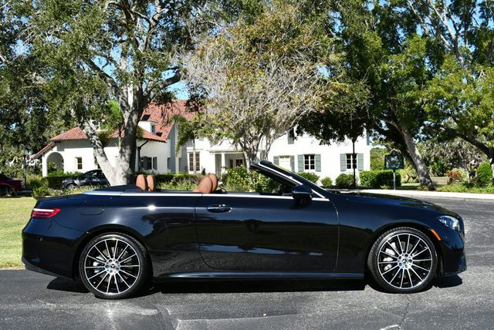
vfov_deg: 32.0
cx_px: 247
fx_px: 577
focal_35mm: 42
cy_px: 165
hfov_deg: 46.4
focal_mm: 21
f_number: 8
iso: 110
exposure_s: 1/250
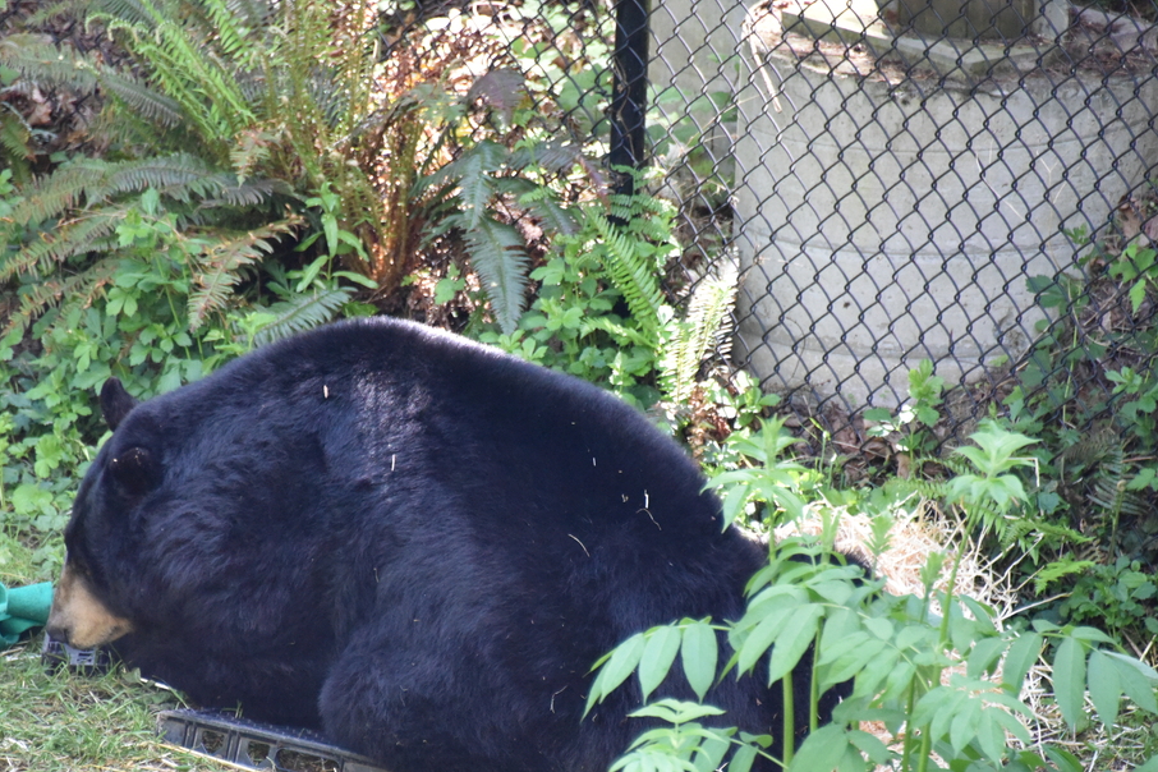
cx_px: 455
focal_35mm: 424
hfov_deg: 4.9
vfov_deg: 3.2
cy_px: 488
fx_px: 13638
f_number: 5.6
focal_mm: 300
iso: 5600
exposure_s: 1/640
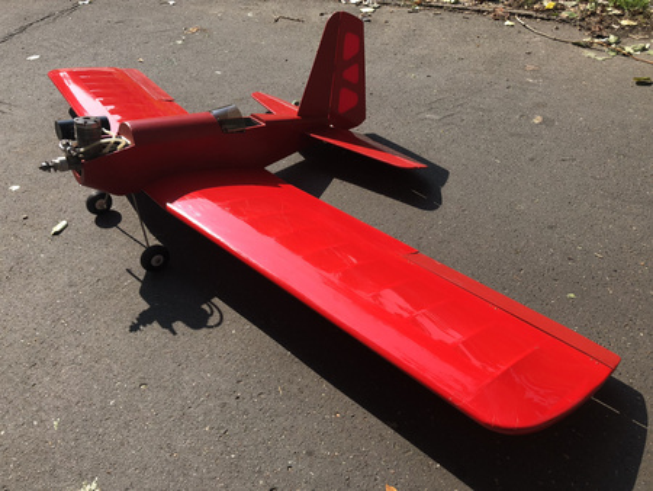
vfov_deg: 49.8
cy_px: 246
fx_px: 528
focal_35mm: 28
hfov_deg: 63.4
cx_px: 326
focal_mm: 3.99
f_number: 1.8
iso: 20
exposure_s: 1/738
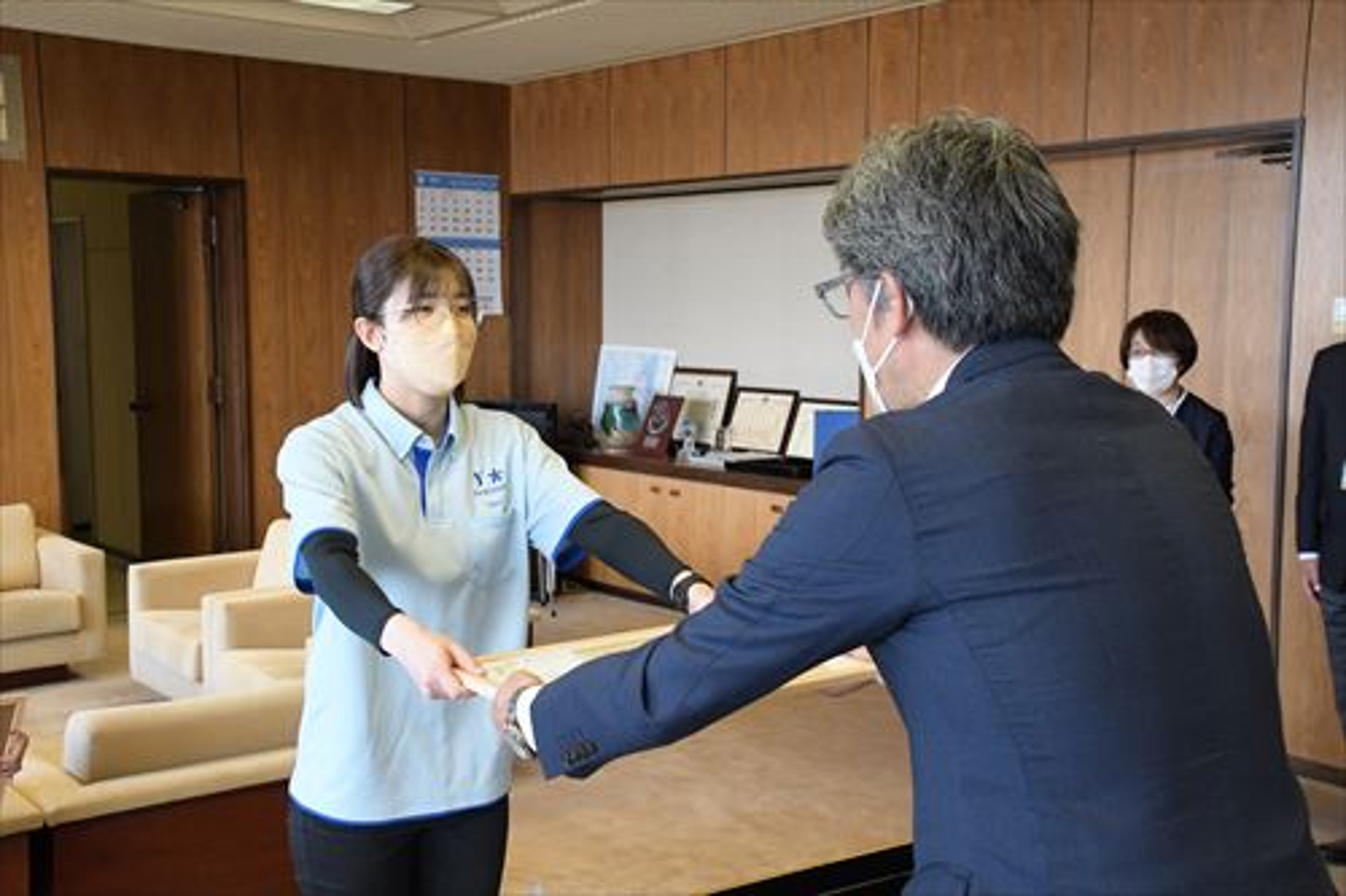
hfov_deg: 46.4
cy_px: 448
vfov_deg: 31.9
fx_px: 1570
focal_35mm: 42
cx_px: 673
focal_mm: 28
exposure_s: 1/200
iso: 3200
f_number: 7.1
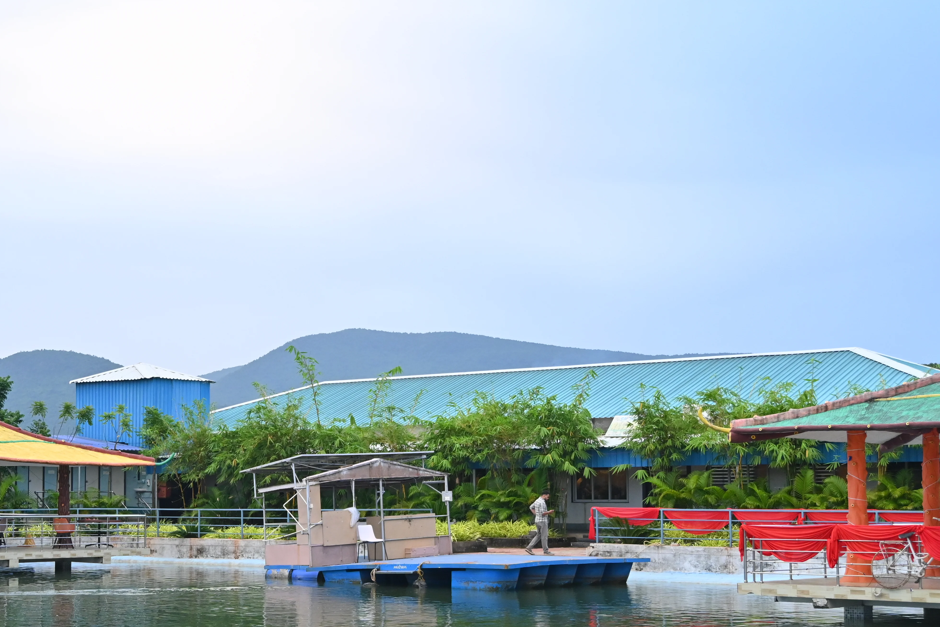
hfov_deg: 34.0
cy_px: 389
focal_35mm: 58
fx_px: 1524
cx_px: 310
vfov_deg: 23.2
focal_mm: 27.5
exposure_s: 1/100
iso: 640
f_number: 3.8
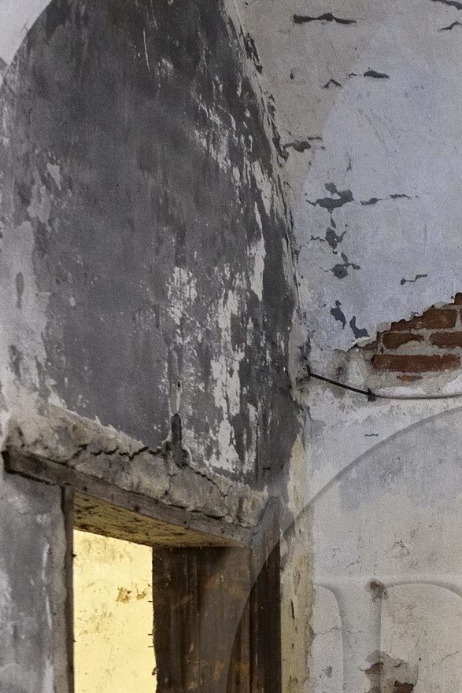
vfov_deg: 18.2
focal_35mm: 109
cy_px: 722
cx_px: 551
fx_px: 2099
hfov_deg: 12.3
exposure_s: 1/15
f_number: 5
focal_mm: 40
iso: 3200
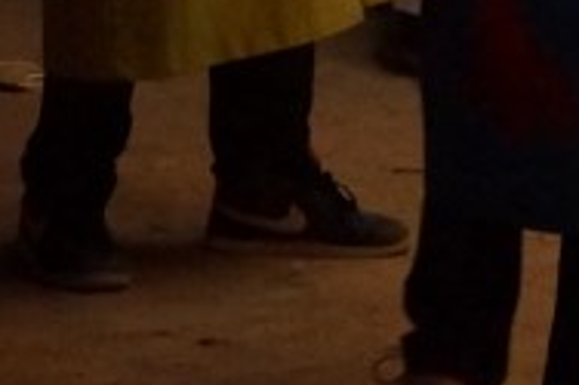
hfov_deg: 7.2
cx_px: 684
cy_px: -879
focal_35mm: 286
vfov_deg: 4.5
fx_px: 4596
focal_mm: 28
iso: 2500
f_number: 4.5
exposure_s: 1/160
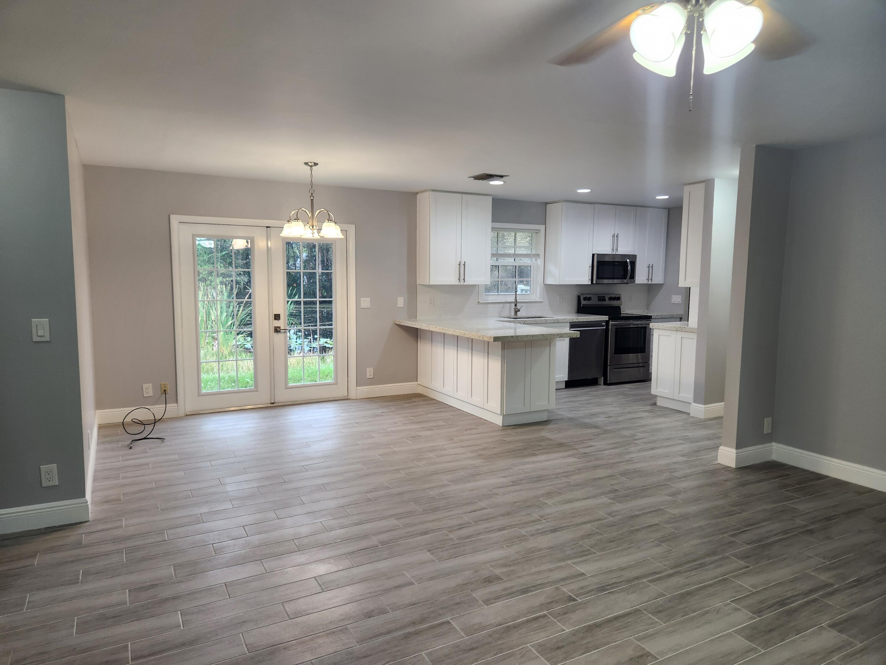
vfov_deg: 58.9
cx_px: 443
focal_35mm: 23
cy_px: 332
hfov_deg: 73.9
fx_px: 589
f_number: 1.8
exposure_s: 1/120
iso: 125
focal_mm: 5.4
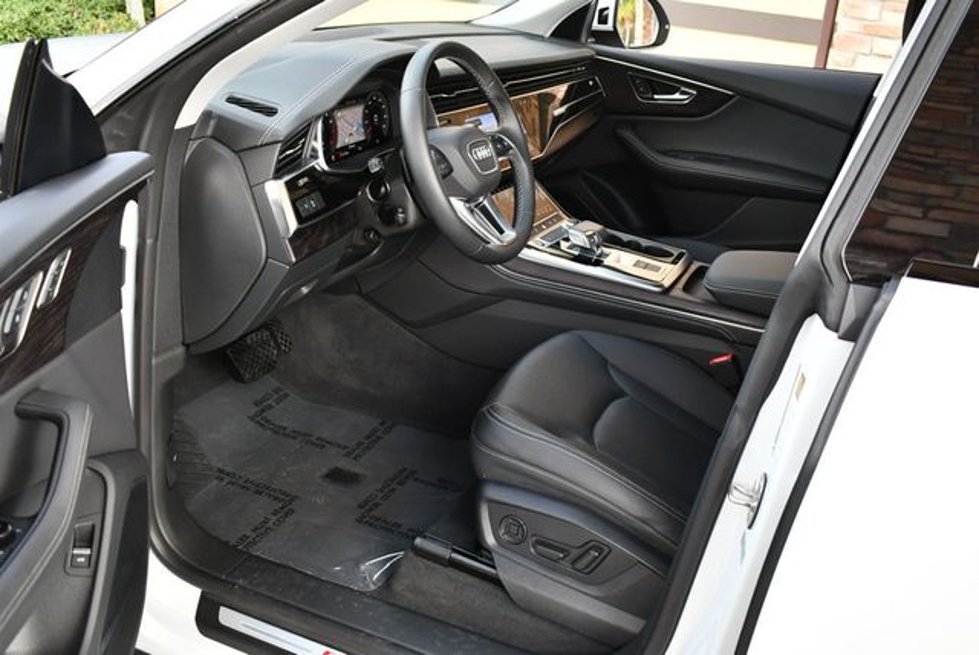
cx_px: 490
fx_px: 980
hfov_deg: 53.1
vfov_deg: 36.9
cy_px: 328
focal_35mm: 36
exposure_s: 1/250
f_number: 3.5
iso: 640
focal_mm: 18
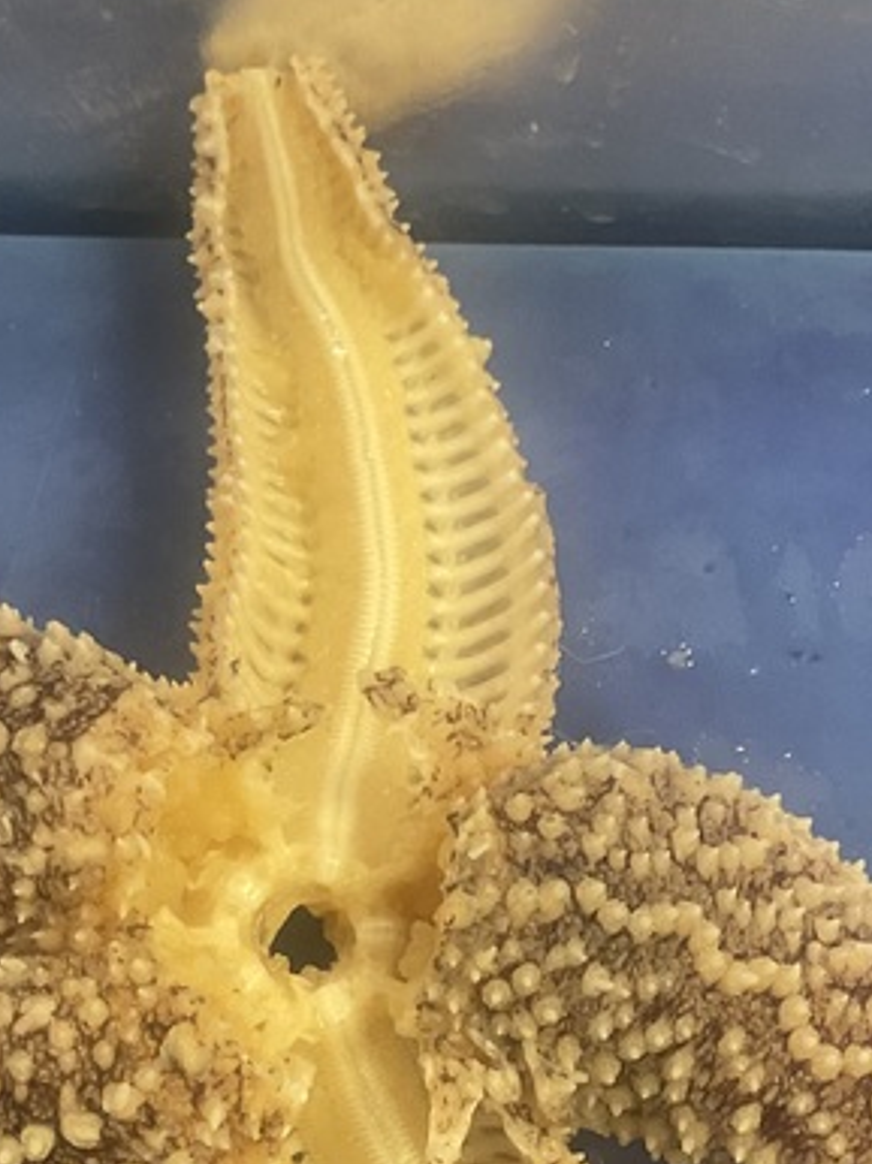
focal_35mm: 77
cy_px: 790
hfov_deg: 19.1
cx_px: 438
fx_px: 2589
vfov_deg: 25.2
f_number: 1.8
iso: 125
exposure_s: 1/60
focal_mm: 3
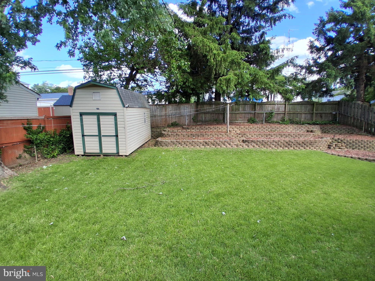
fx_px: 184
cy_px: 140
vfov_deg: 74.7
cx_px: 188
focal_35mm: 17
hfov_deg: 91.0
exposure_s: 1/439
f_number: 2.2
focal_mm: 1.4
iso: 50
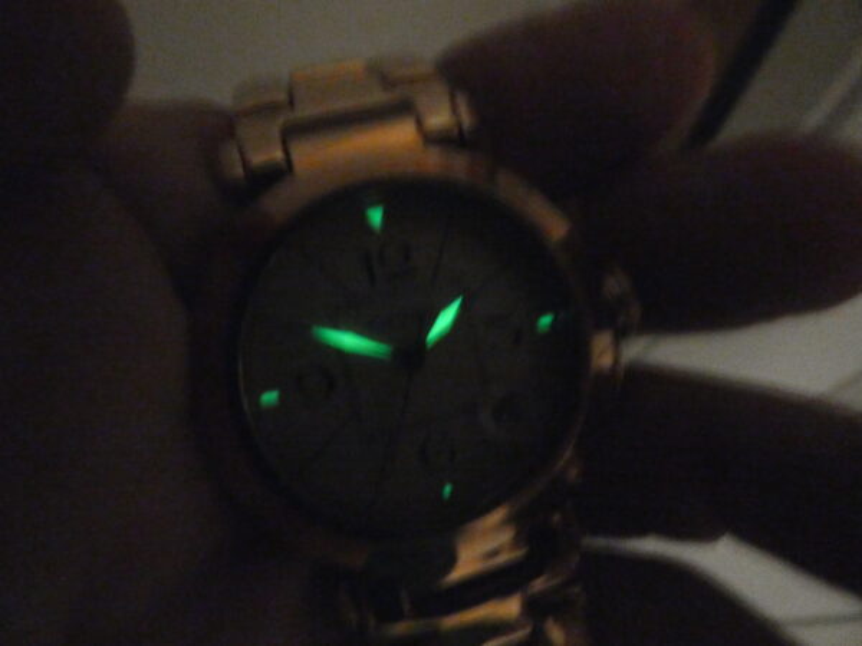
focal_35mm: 20
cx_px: 431
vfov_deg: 66.0
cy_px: 323
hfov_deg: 81.7
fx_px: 498
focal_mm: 3.6
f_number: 2.8
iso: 3200
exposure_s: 1/2
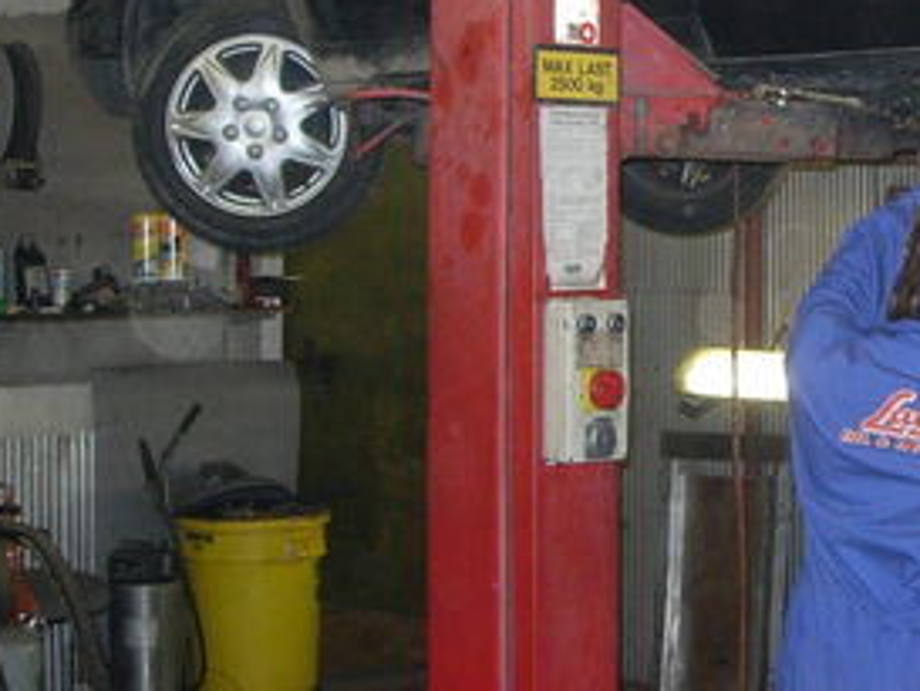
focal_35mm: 89
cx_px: 923
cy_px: 206
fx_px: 2366
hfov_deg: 21.2
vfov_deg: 16.6
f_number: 2.8
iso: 173
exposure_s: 1/140
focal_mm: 7.8
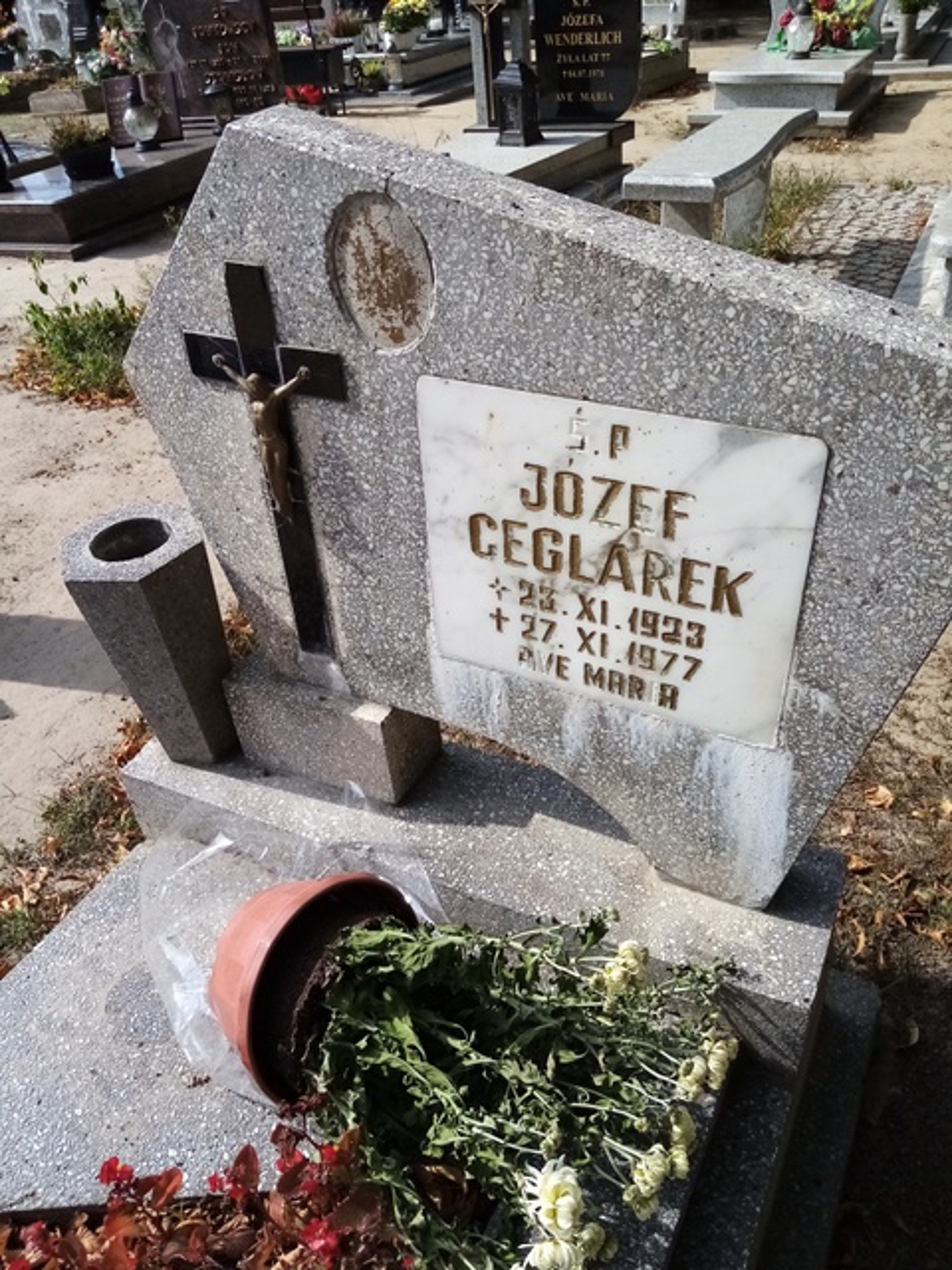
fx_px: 953
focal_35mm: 26
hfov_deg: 53.1
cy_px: 635
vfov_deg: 67.3
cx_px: 476
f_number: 1.8
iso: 104
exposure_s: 1/1021
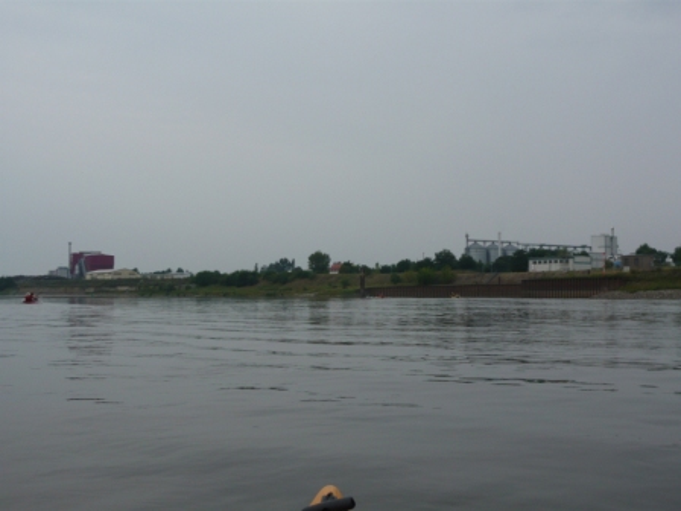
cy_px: 256
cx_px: 340
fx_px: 846
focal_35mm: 43
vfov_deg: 33.6
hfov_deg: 43.9
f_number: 10
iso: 100
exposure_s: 1/200
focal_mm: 7
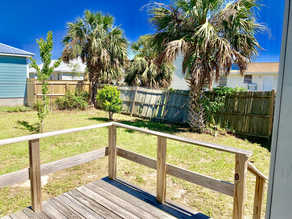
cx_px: 146
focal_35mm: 26
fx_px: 219
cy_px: 110
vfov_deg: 53.1
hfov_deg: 67.3
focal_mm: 4.25
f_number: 1.8
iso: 25
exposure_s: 1/1536
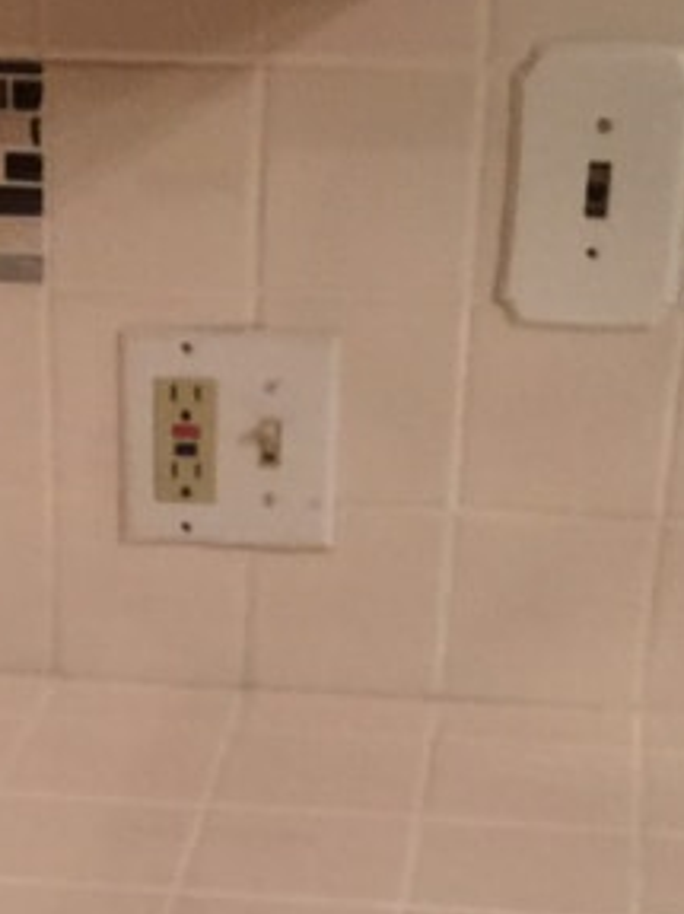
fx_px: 2663
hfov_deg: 14.5
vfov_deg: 17.9
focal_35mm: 101
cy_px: 1267
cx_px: 89
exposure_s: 1/30
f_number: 2.2
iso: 50
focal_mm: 4.15
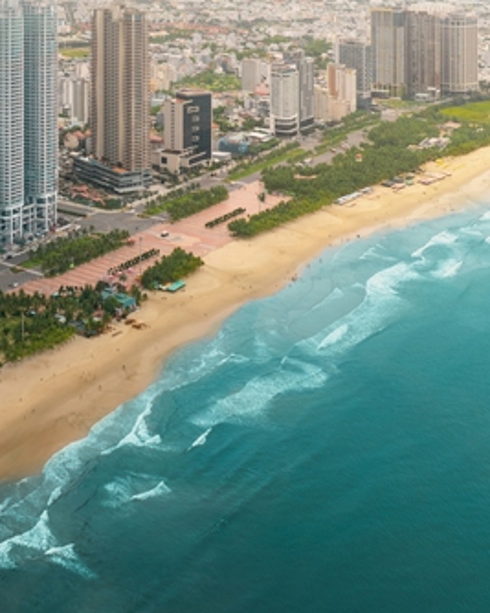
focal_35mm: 49
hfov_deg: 29.1
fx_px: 889
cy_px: 186
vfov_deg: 37.5
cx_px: 17
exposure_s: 1/240
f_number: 5
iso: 100
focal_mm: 12.29
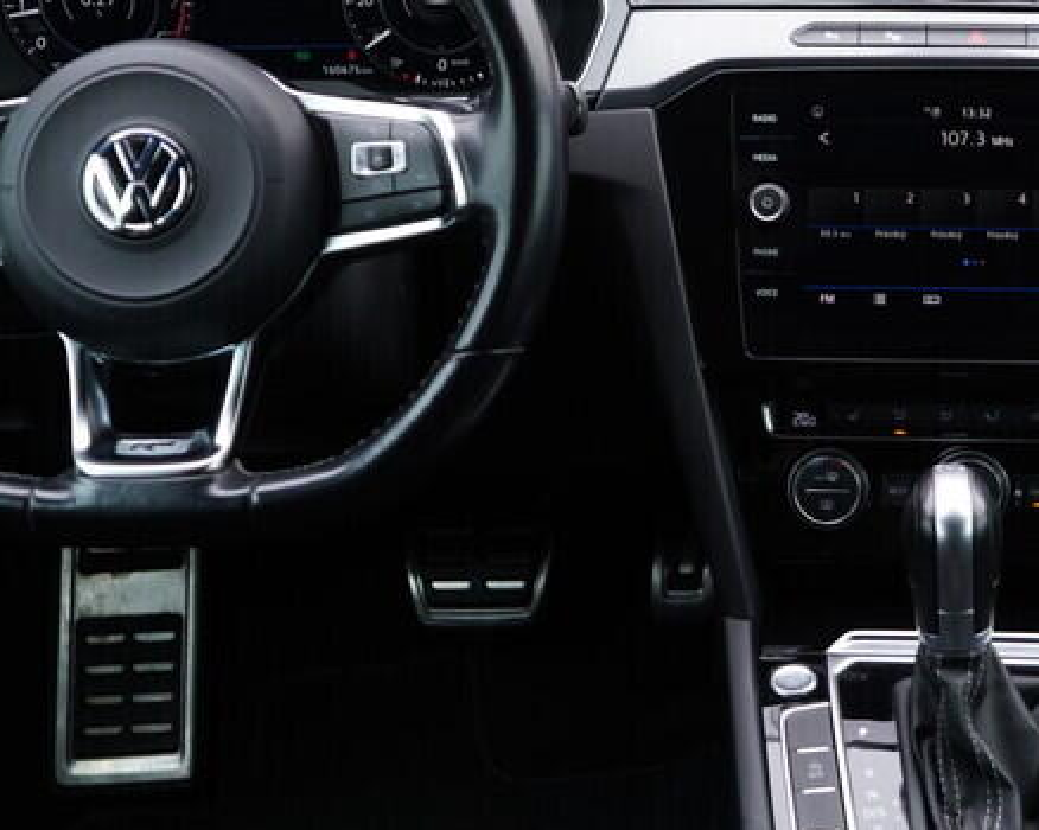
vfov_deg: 19.4
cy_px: 411
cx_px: 873
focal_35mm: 79
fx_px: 2428
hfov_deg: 23.7
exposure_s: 1/40
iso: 250
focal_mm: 24
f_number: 2.8
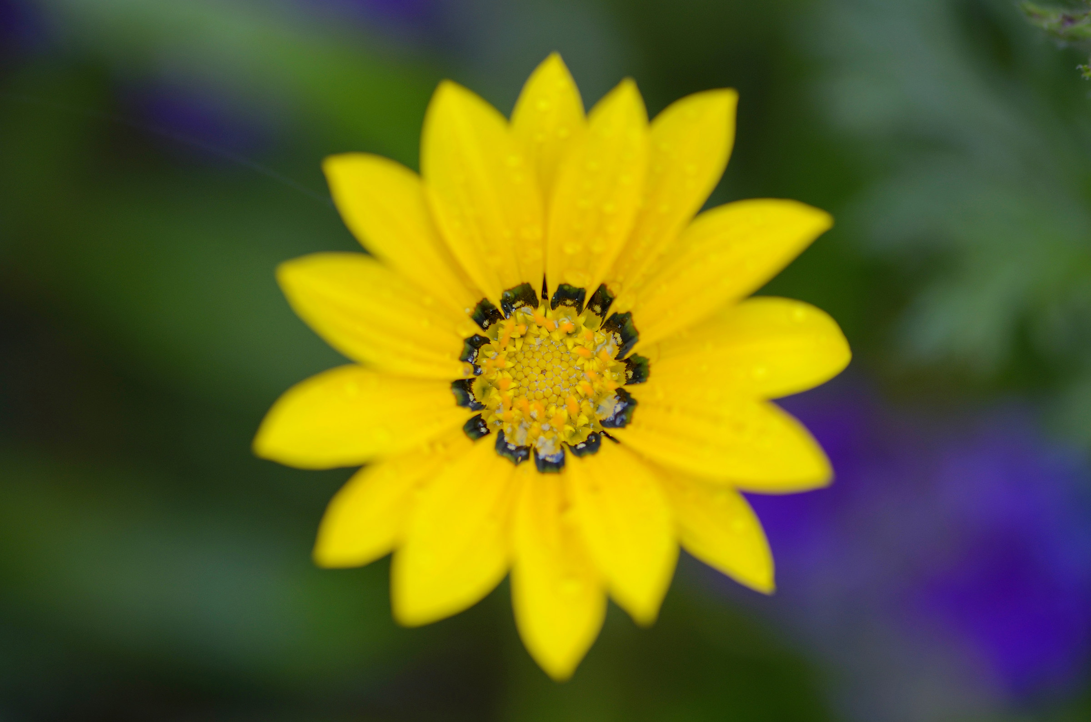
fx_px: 4763
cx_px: 546
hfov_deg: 13.1
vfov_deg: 8.7
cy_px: 361
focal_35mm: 158
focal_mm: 105
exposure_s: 1/160
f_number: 3.2
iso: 180
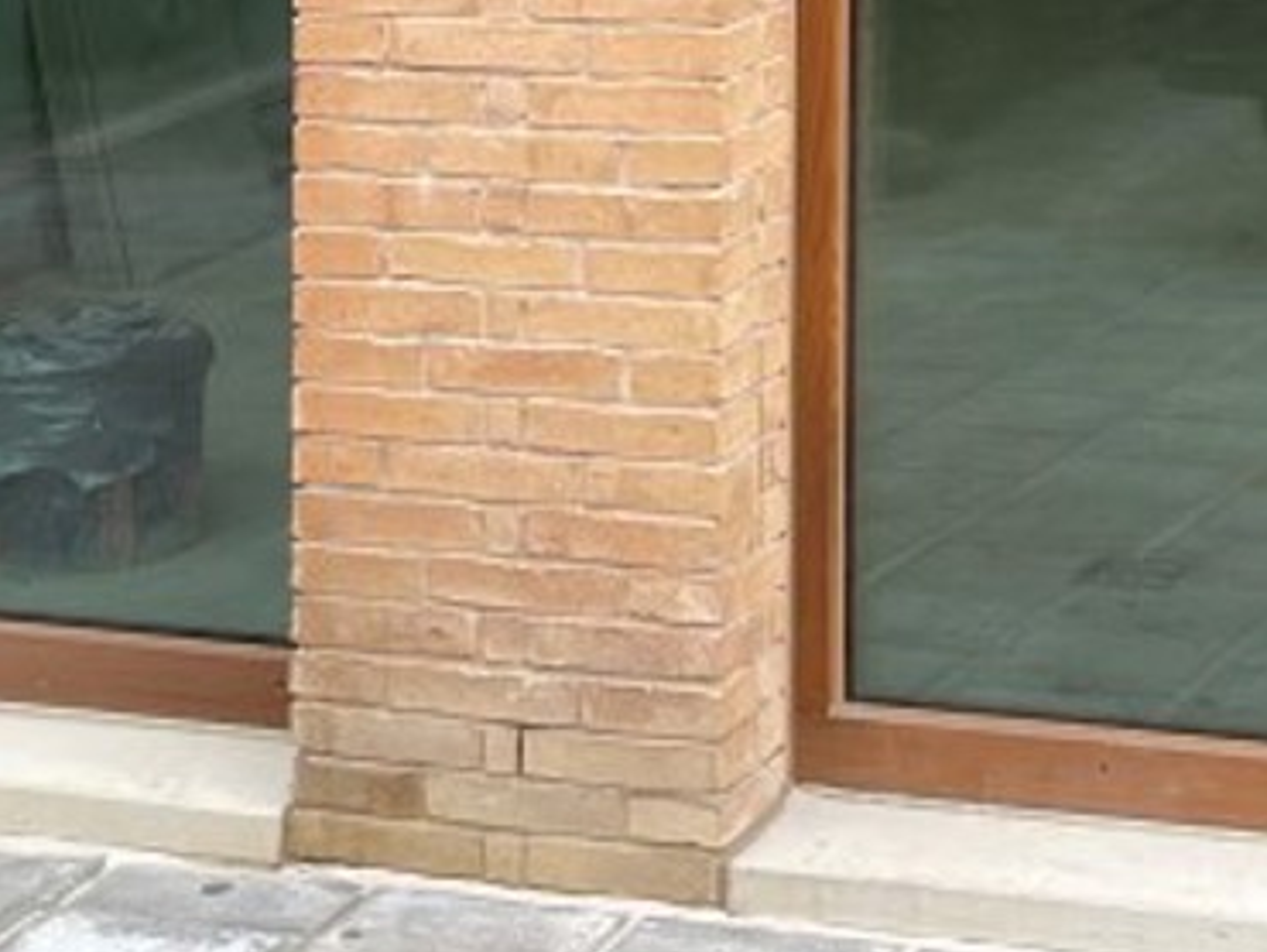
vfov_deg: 12.7
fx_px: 3956
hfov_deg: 17.9
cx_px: 1144
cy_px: -640
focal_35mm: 108
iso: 32
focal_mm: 5.1
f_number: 1.6
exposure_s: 1/163
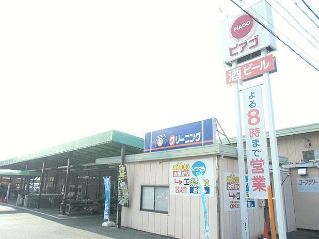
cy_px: 117
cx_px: 162
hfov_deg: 61.7
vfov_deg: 48.2
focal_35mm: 29
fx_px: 267
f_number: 3.3
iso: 64
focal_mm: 4.87
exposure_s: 1/200
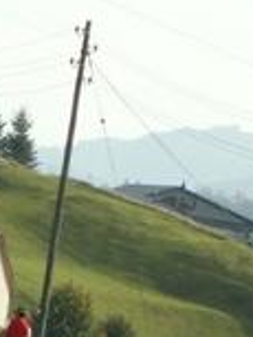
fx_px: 4311
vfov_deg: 4.4
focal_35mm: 443
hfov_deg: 3.4
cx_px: -51
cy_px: 540
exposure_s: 1/160
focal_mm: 17.39
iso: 50
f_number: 6.3
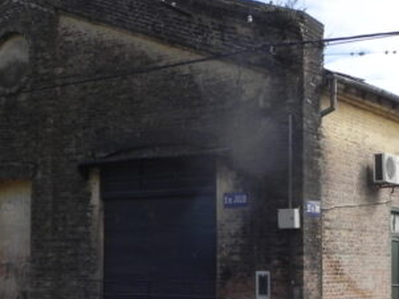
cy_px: 192
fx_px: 853
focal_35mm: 74
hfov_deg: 26.3
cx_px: 212
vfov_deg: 19.9
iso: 160
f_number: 6.3
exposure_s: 1/337
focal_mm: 5.2
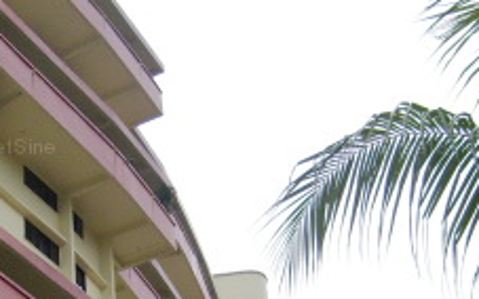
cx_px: 91
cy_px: 360
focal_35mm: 90
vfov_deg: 14.1
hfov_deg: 22.7
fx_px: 1175
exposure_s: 1/125
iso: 80
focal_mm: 5.8
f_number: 7.1
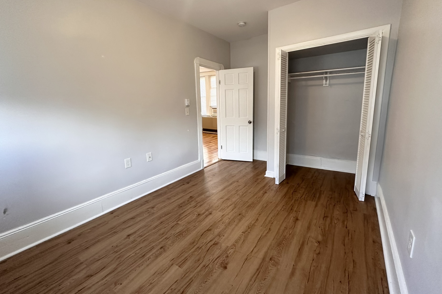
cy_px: 137
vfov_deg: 73.7
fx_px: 196
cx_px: 224
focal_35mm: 16
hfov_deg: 96.7
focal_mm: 2.22
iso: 250
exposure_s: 1/120
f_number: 2.2
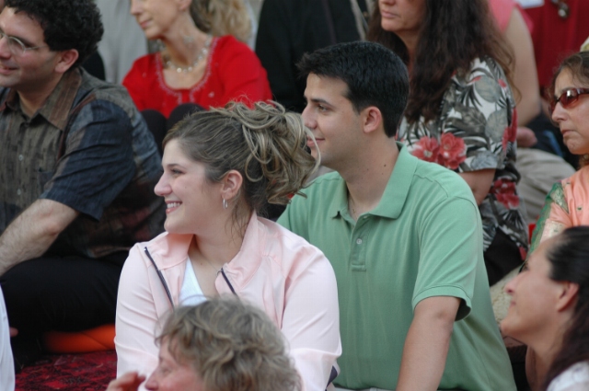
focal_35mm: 202
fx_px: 3309
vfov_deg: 6.8
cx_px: 294
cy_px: 196
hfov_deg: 10.2
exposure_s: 1/125
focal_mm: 135
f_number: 2.8
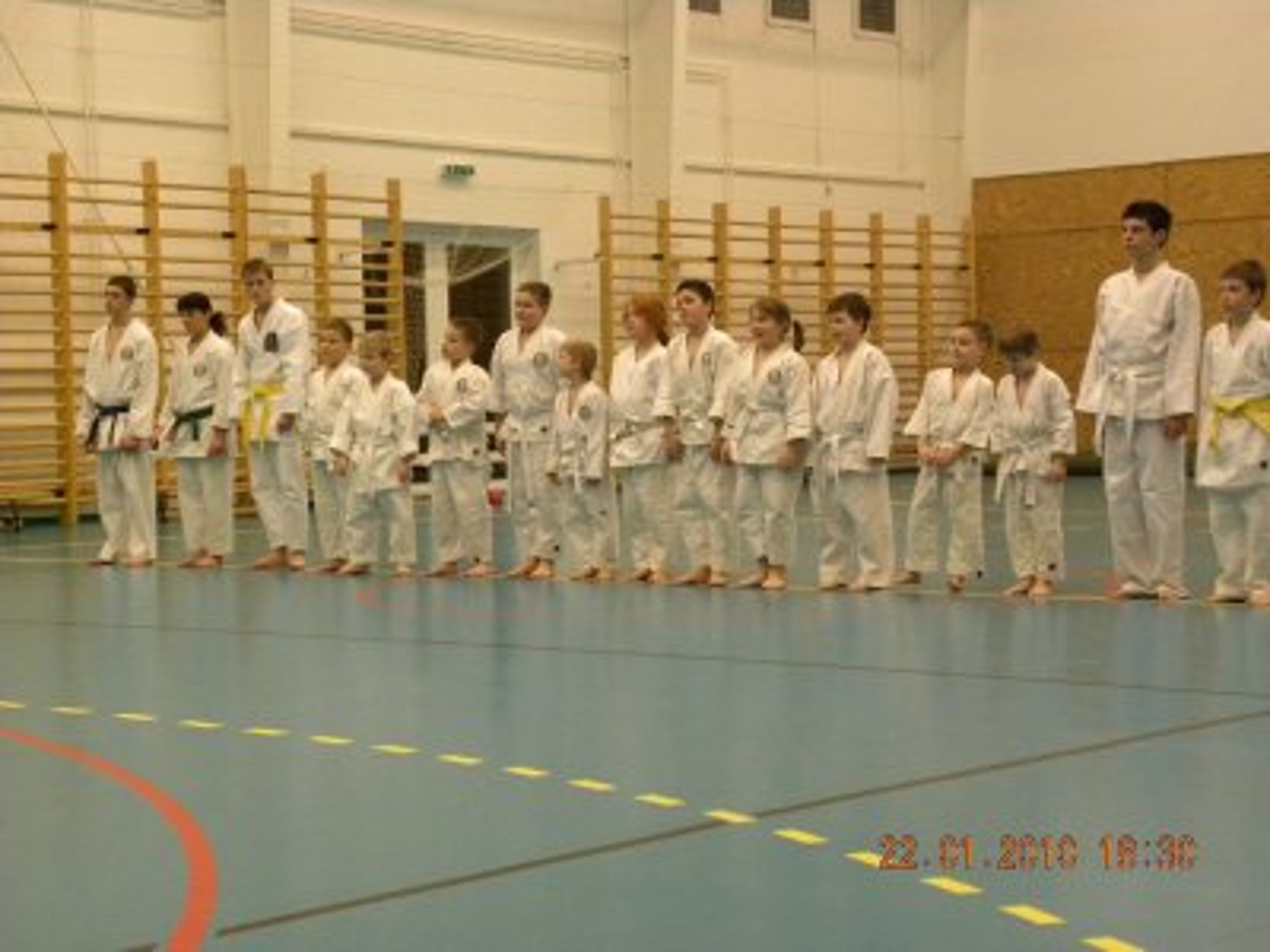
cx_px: 635
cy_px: 476
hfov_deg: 26.0
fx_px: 2752
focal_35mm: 75
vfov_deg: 19.6
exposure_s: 1/81
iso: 400
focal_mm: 13.4
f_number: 4
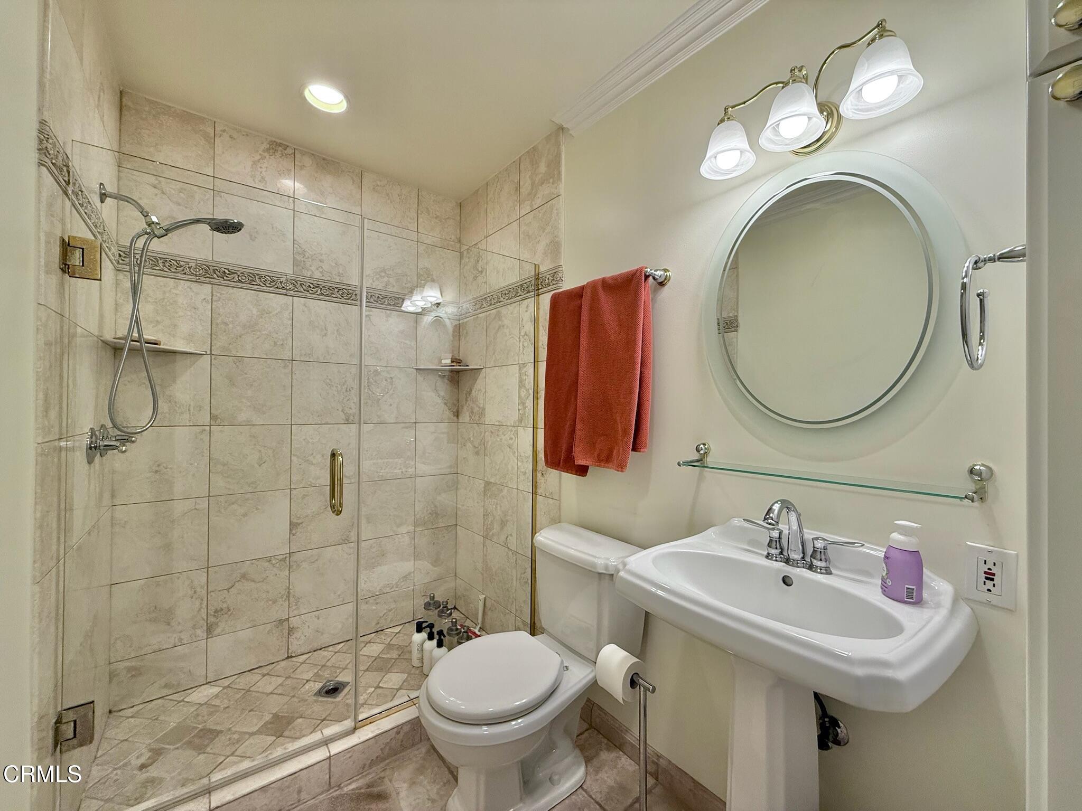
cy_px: 406
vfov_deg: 85.7
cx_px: 541
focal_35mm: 14
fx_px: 438
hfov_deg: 102.1
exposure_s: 1/120
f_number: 2.2
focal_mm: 2.22
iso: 160
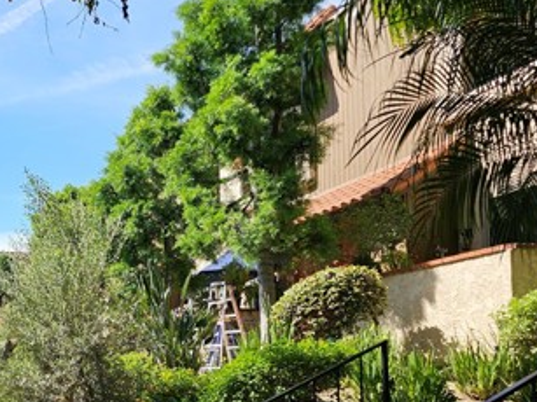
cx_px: 108
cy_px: 346
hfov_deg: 38.2
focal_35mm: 48
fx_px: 744
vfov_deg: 29.3
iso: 10
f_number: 1.7
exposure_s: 1/477
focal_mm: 6.3
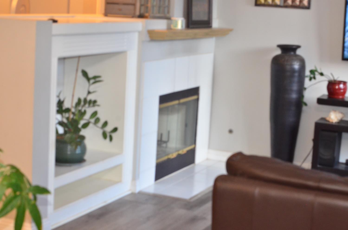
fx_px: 723
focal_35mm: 75
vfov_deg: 18.1
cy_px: 115
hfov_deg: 27.0
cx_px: 174
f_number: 7.1
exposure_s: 1/15
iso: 1600
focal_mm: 50
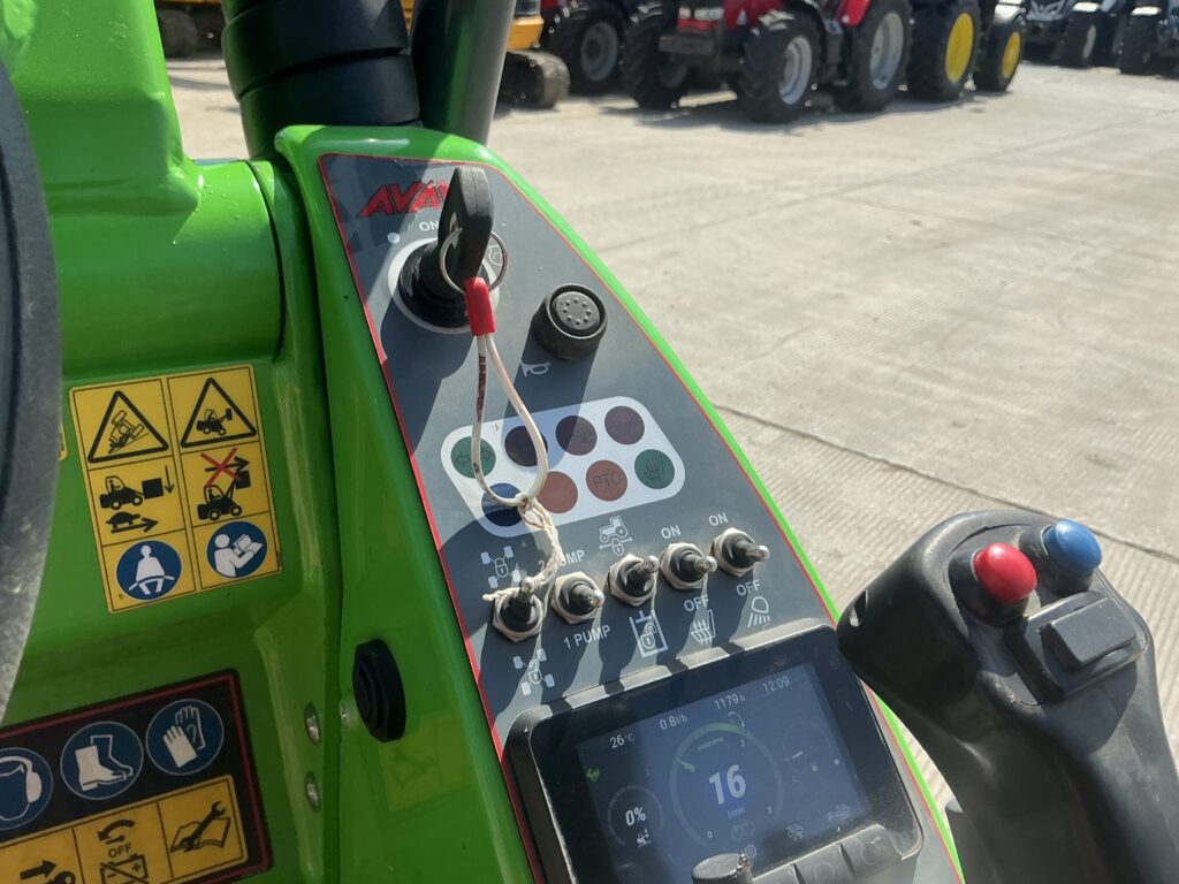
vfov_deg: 49.7
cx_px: 590
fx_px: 954
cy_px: 442
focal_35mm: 28
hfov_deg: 63.4
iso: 25
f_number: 1.8
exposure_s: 1/1377
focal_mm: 3
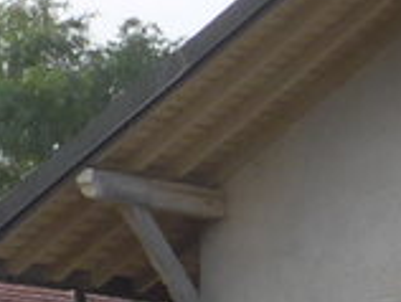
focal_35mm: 448
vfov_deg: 3.3
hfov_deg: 4.2
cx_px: 1299
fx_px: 5198
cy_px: 634
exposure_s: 1/250
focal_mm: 12
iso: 160
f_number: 3.5
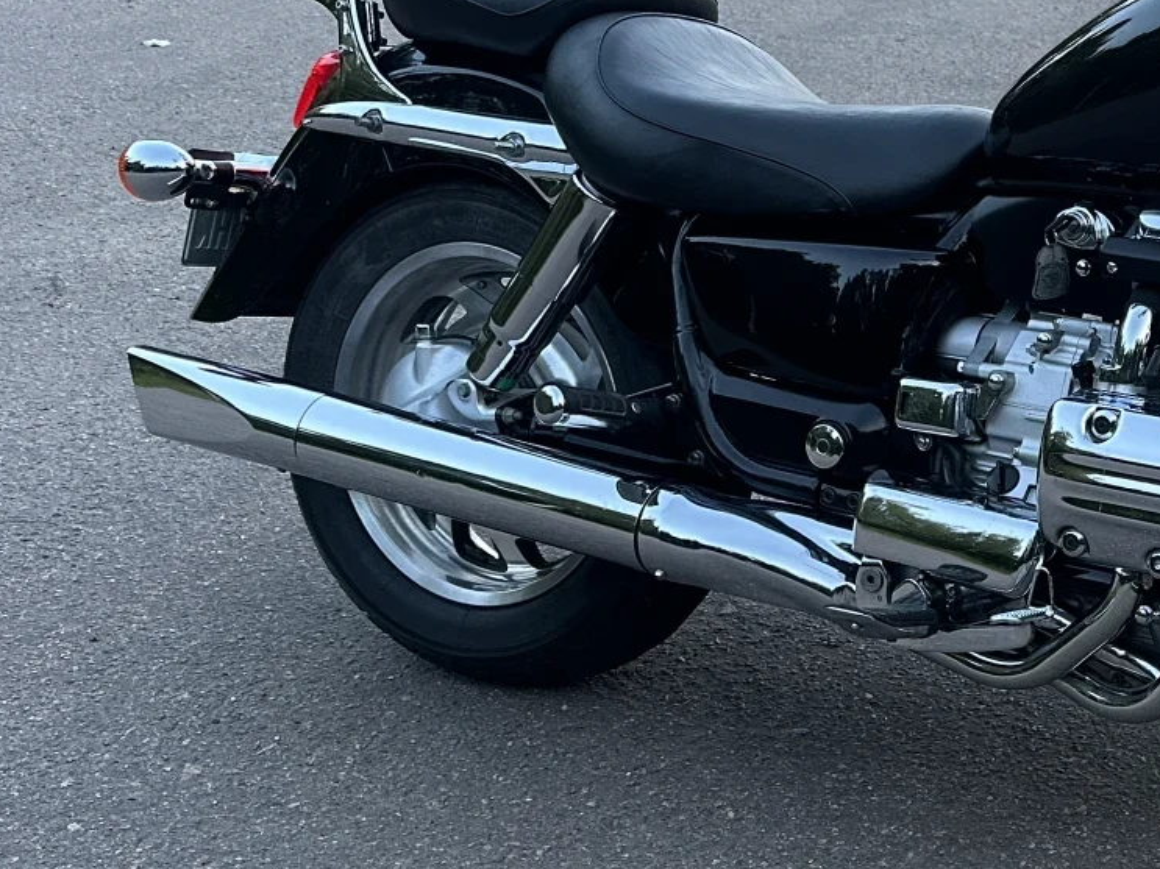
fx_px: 2077
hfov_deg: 29.0
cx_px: 1182
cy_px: 520
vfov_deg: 23.6
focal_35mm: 62
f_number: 1.78
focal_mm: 6.86
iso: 250
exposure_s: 1/60
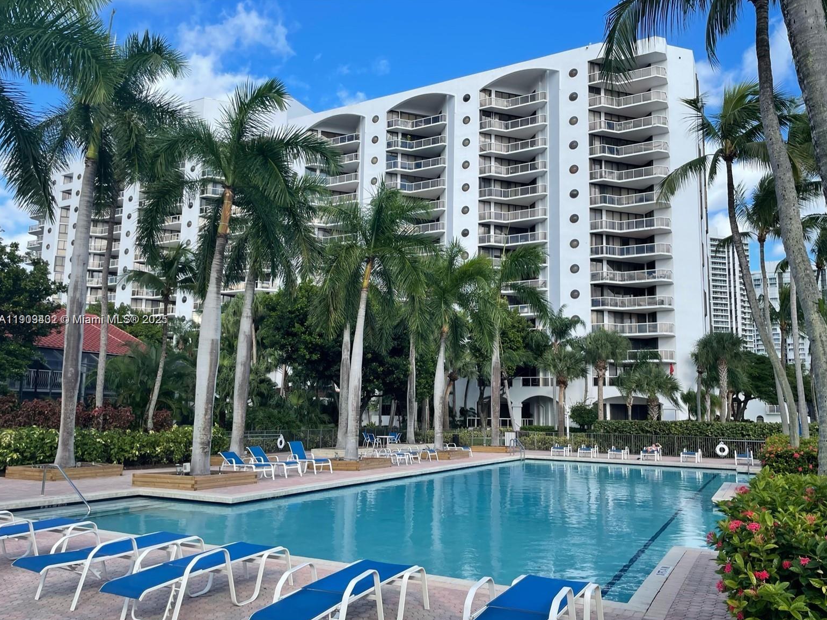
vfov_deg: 51.3
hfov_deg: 65.3
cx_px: 426
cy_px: 321
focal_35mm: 27
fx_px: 645
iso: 32
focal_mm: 4.2
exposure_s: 1/1618
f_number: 1.6
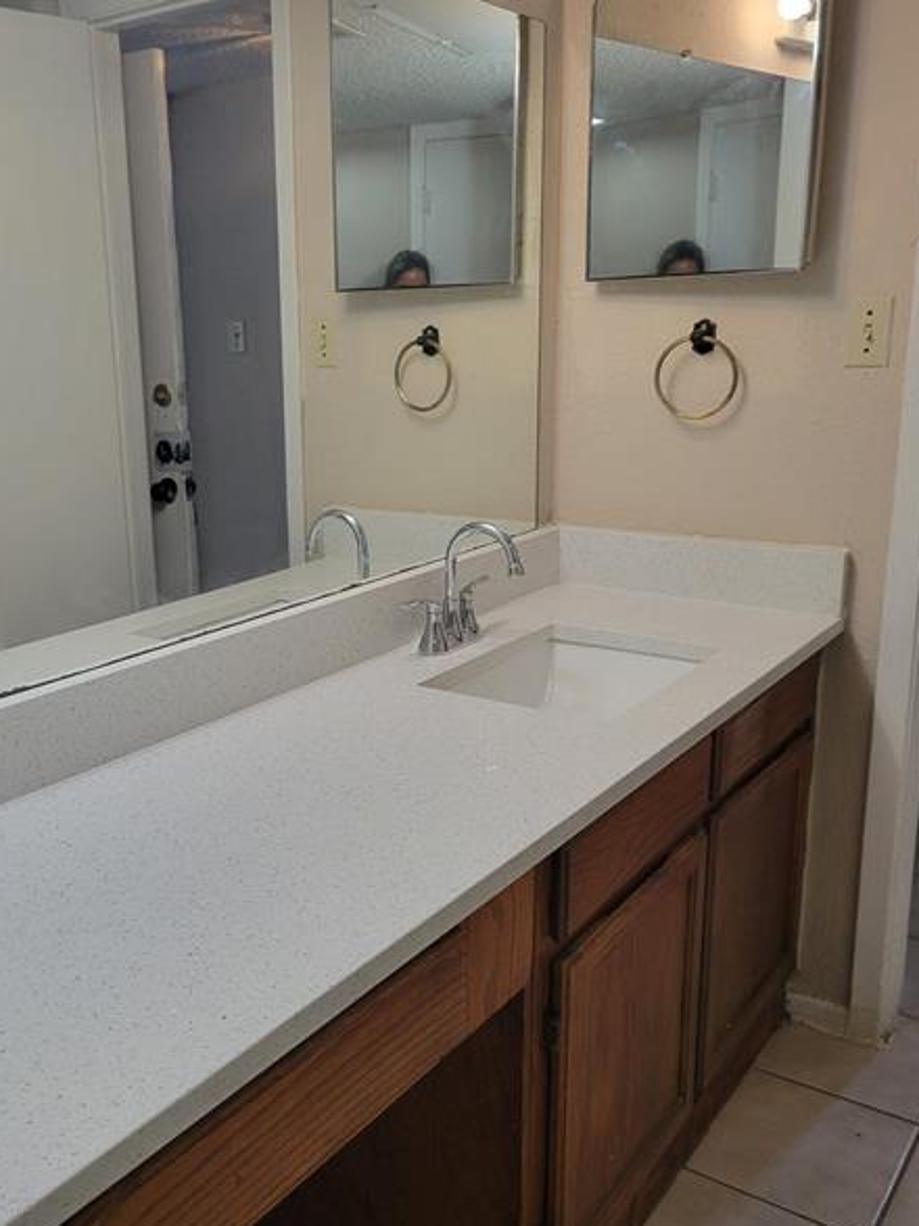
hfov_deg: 41.5
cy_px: 635
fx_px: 1204
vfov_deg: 54.0
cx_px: 359
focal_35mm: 34
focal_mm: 5.4
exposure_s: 1/120
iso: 200
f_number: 1.8
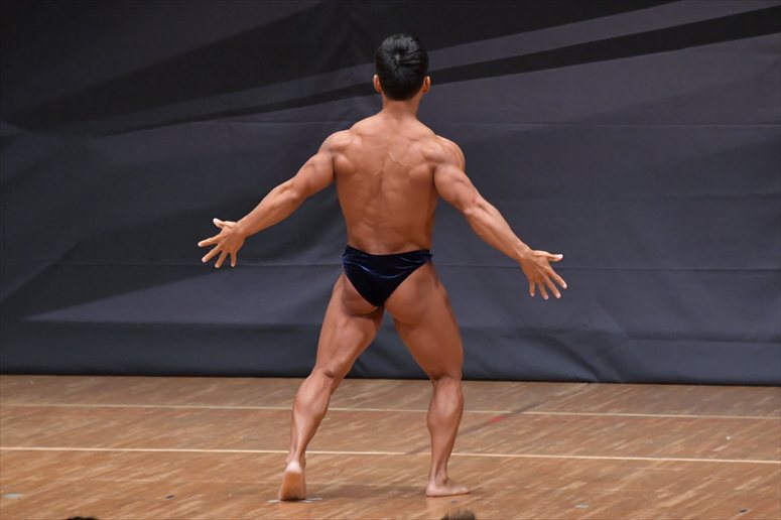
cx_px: 390
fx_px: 6831
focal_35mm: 315
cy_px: 260
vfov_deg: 4.4
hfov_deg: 6.5
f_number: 5.6
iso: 6400
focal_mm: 210
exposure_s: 1/400
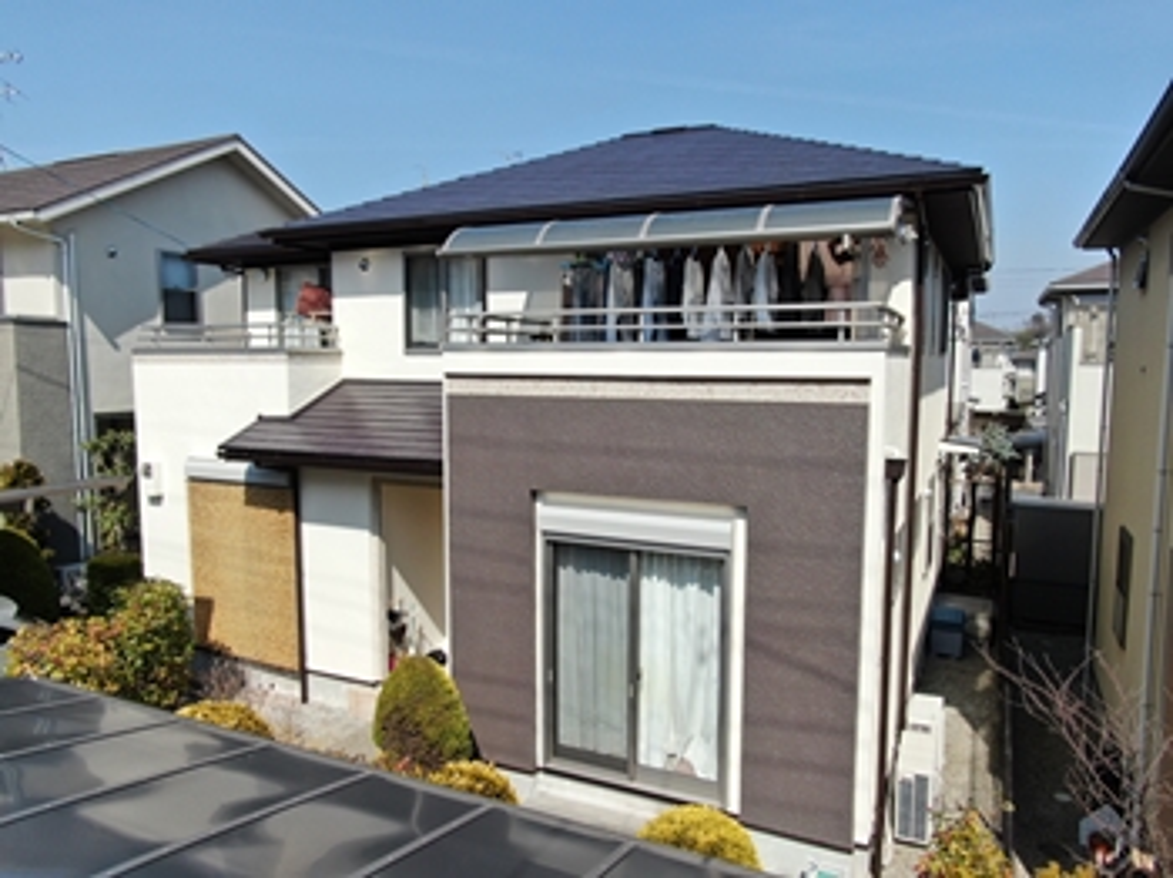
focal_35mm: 24
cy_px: 439
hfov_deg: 71.6
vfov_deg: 56.8
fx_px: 813
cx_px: 586
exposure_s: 1/1250
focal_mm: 4.39
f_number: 2.8
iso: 100
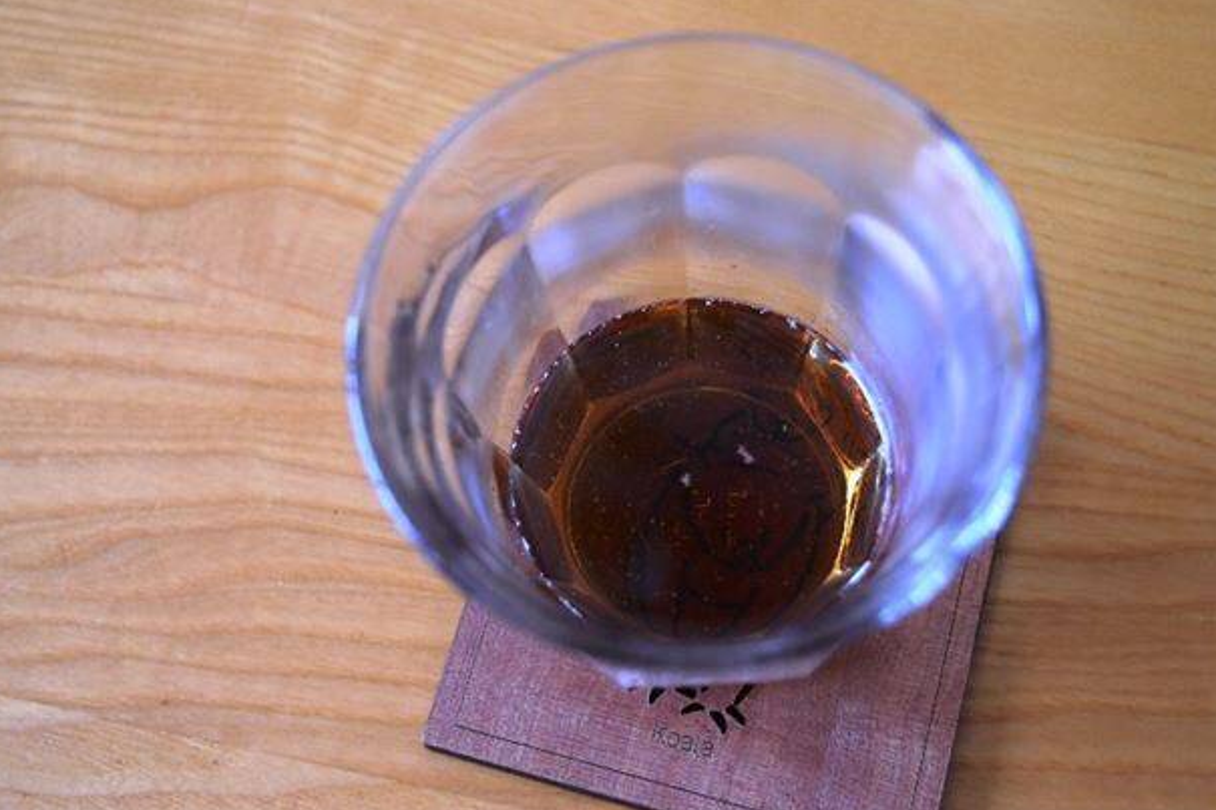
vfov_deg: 25.0
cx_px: 589
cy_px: 389
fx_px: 1823
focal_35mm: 54
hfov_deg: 36.9
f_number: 4.5
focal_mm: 34
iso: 1250
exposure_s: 1/60
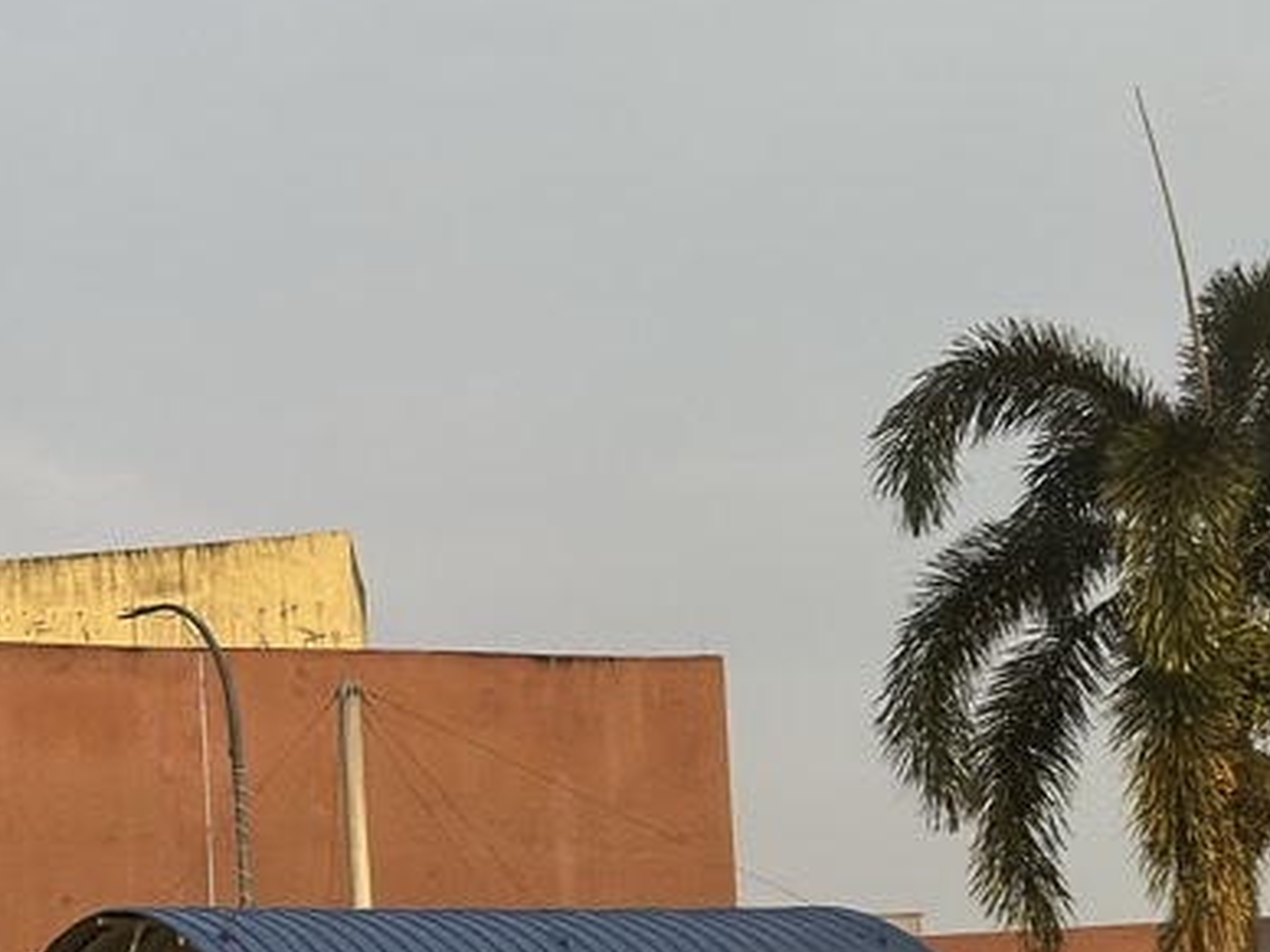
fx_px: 3632
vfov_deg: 14.7
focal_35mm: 99
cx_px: -370
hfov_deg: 18.5
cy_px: 945
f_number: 1.78
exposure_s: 1/25
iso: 640
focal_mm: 6.86
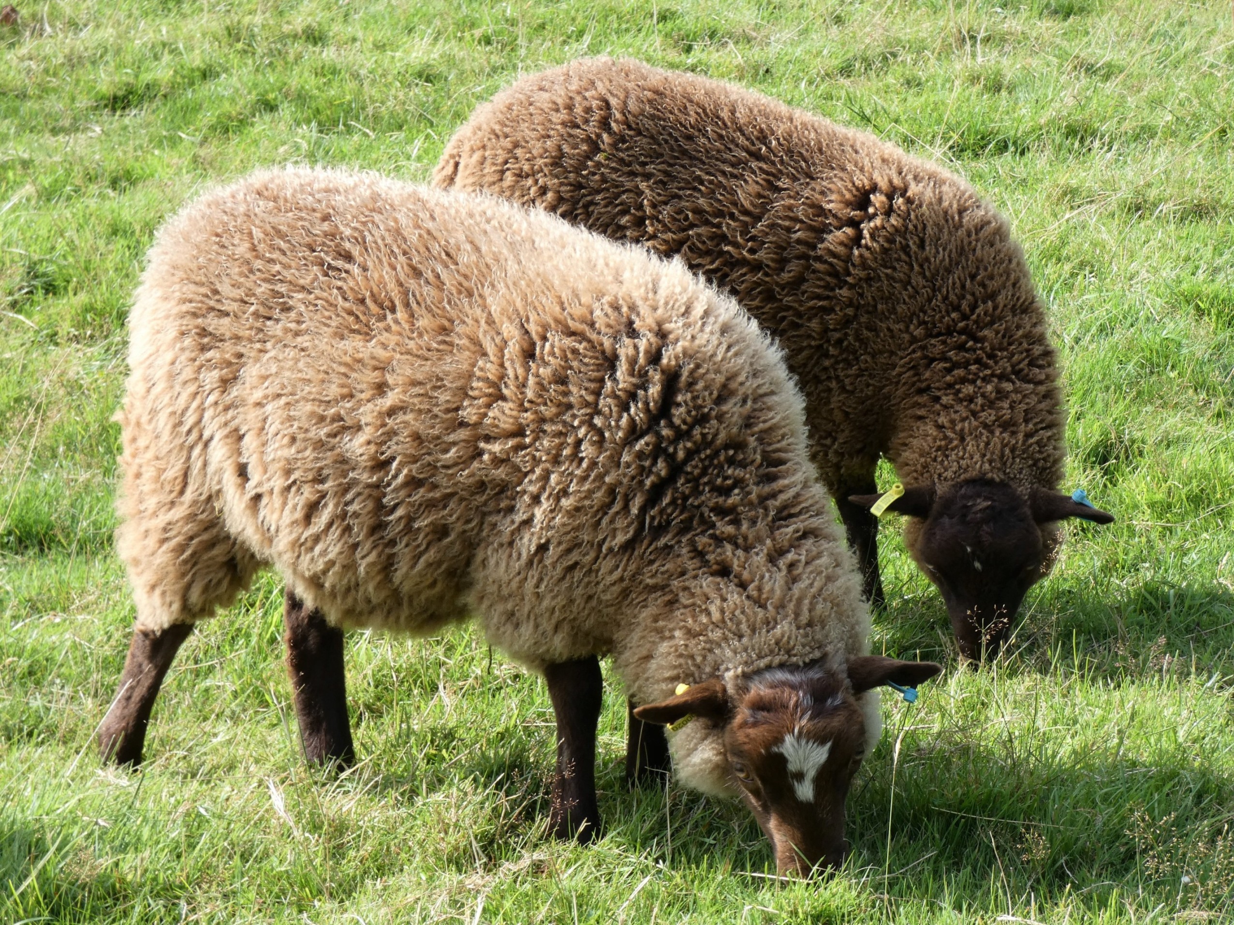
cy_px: 462
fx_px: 4349
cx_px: 617
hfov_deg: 16.1
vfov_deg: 12.1
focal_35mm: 122
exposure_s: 1/160
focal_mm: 21.9
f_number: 5.1
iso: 80
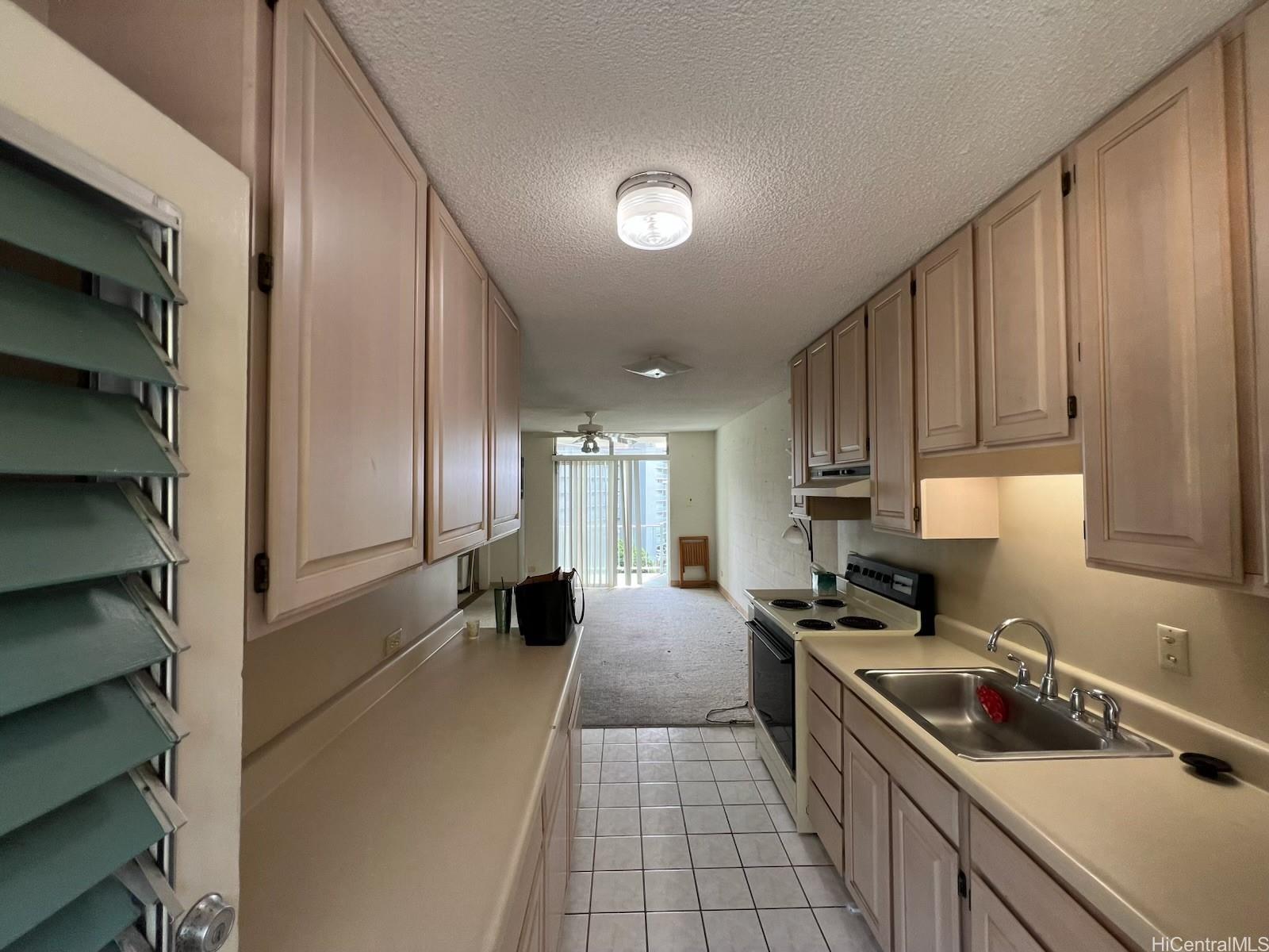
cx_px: 634
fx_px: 477
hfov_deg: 106.2
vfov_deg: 89.9
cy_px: 476
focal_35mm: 13
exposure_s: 1/99
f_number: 1.8
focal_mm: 1.57
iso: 64
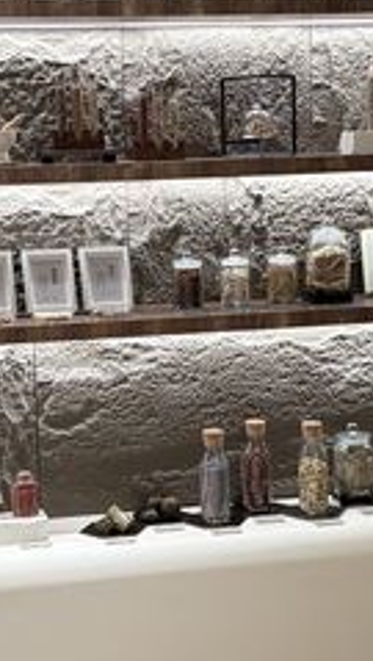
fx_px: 1244
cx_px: 64
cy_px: 227
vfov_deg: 29.5
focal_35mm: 71
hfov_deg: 16.9
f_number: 1.6
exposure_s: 1/90
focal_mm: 5.96
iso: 125
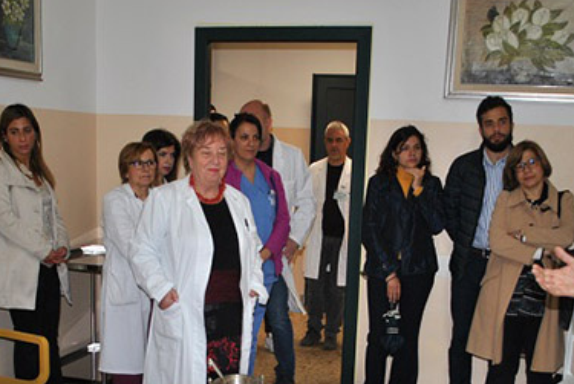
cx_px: 270
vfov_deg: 25.7
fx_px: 814
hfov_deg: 38.8
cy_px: 344
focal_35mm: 51
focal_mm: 18
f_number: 3.5
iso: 200
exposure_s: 1/60
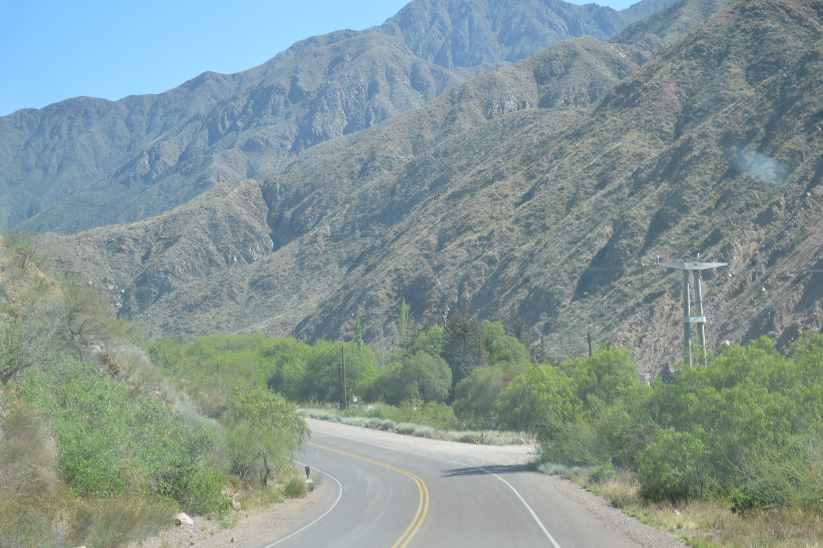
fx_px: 1884
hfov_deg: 24.6
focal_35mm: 82
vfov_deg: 16.5
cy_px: 274
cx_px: 412
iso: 100
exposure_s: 1/160
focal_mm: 55
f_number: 6.3
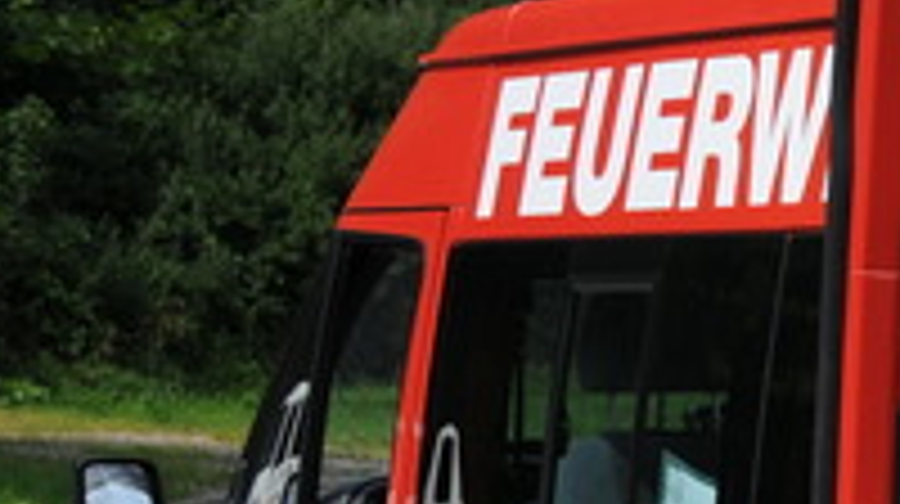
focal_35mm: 239
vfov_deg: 5.0
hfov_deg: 8.6
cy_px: 682
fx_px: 5698
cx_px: 1696
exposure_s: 1/500
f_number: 5.6
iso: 200
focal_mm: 38
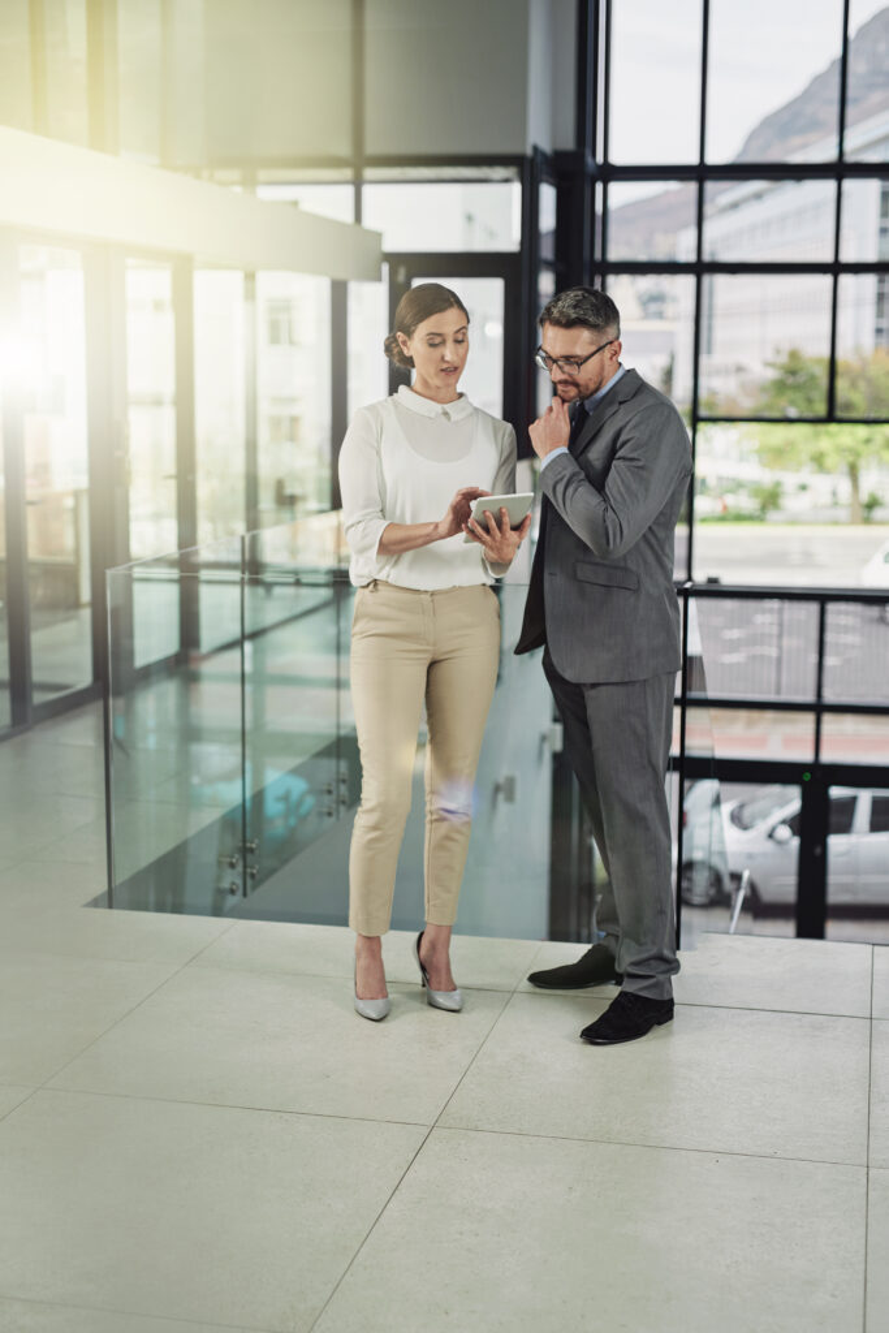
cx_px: 444
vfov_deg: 39.6
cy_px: 666
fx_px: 1851
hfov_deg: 27.0
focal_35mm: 50
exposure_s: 1/250
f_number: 2.2
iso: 200
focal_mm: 50
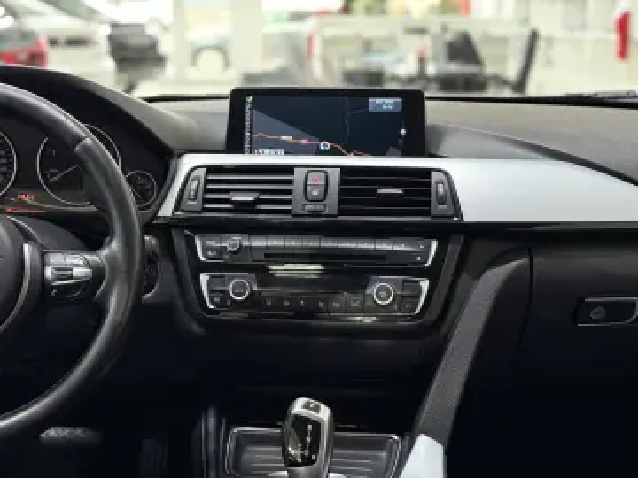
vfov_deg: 30.3
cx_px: 319
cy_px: 239
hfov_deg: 39.7
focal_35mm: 48
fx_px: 885
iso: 640
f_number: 1.78
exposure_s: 1/25
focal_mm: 6.76
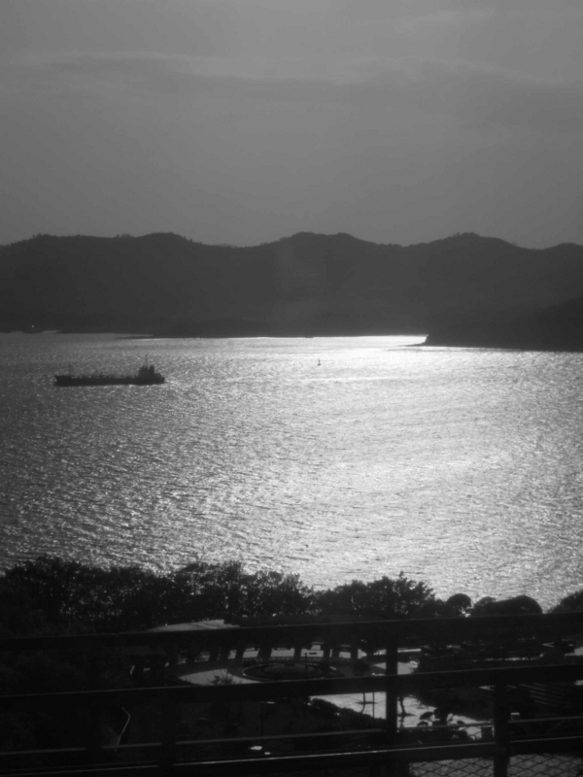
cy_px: 388
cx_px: 292
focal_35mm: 100
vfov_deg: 19.6
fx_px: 2246
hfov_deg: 14.8
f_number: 7.8
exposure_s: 1/2000
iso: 160
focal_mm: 17.9
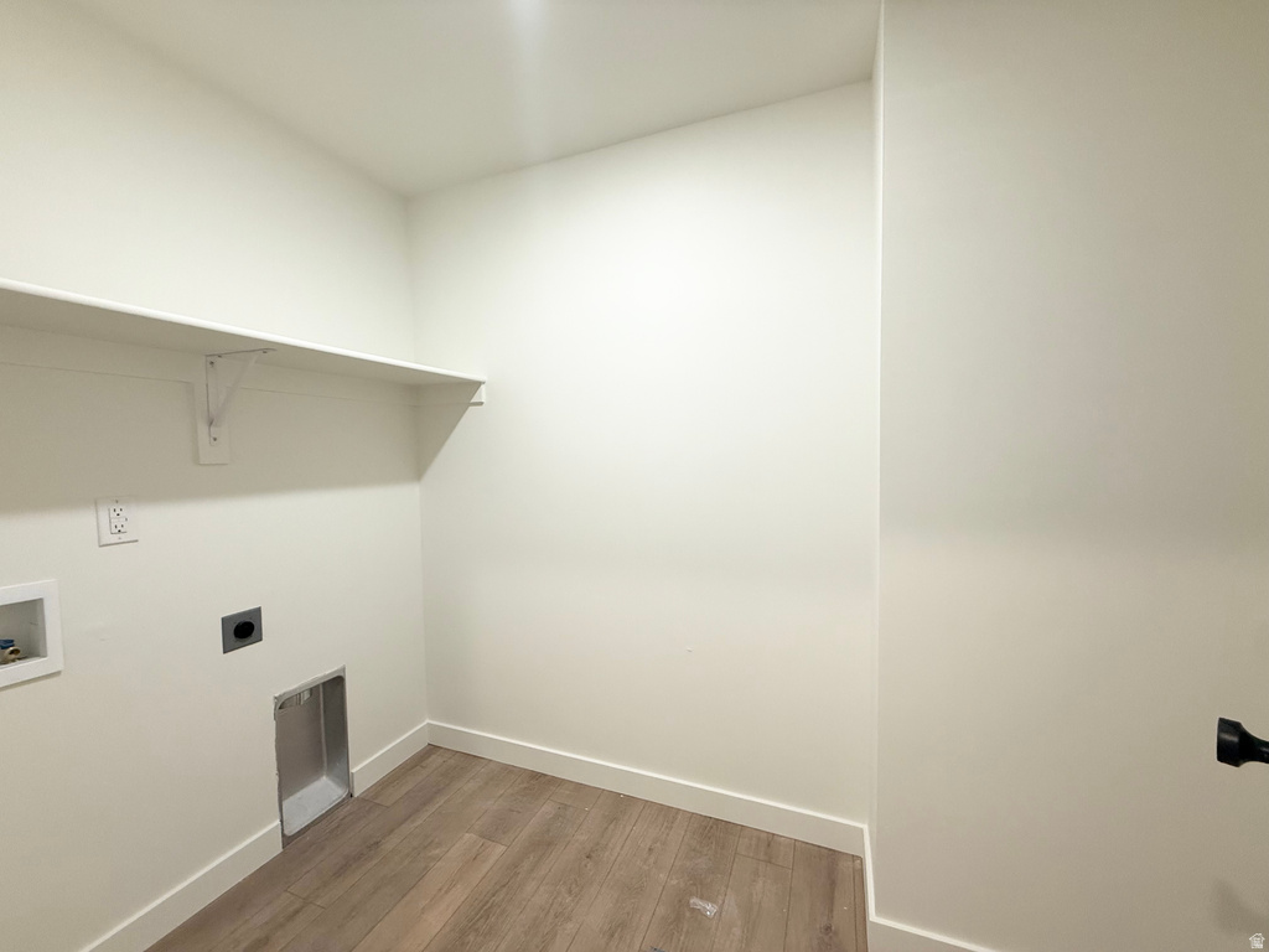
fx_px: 513
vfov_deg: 85.7
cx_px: 634
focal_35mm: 14
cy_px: 476
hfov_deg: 102.1
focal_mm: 2.22
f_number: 2.2
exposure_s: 1/120
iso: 200
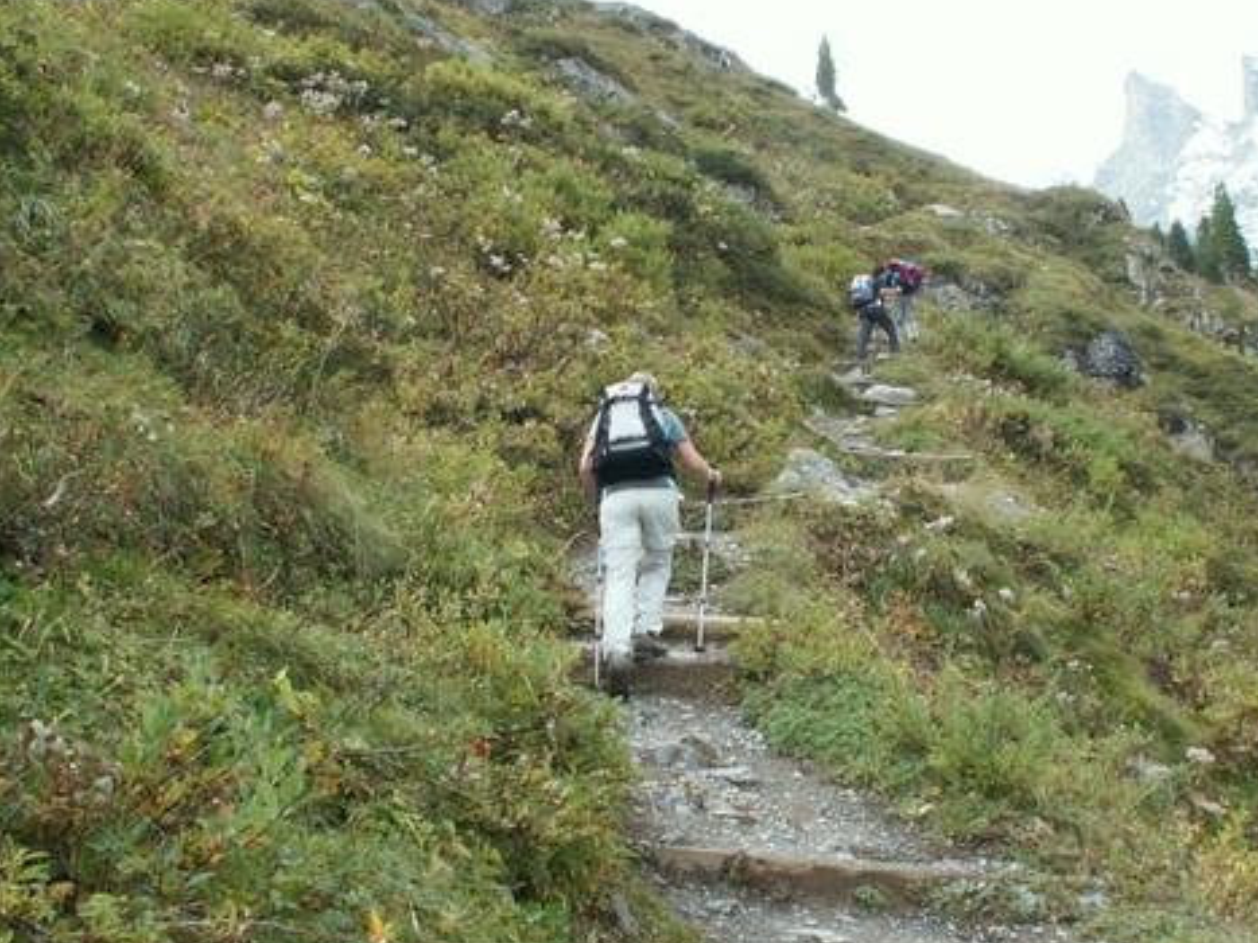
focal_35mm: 48
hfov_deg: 39.5
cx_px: 770
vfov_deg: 30.2
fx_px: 1744
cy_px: 547
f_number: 7.1
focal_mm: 5.86
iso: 50
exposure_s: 1/30
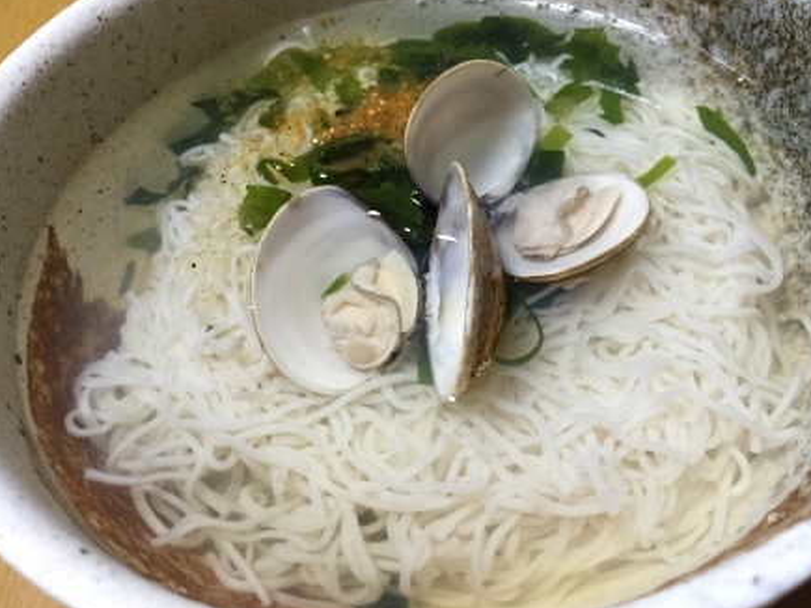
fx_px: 750
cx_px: 410
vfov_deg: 44.1
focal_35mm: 32
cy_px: 295
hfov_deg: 56.8
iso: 160
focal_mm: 4.15
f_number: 2.2
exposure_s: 1/30
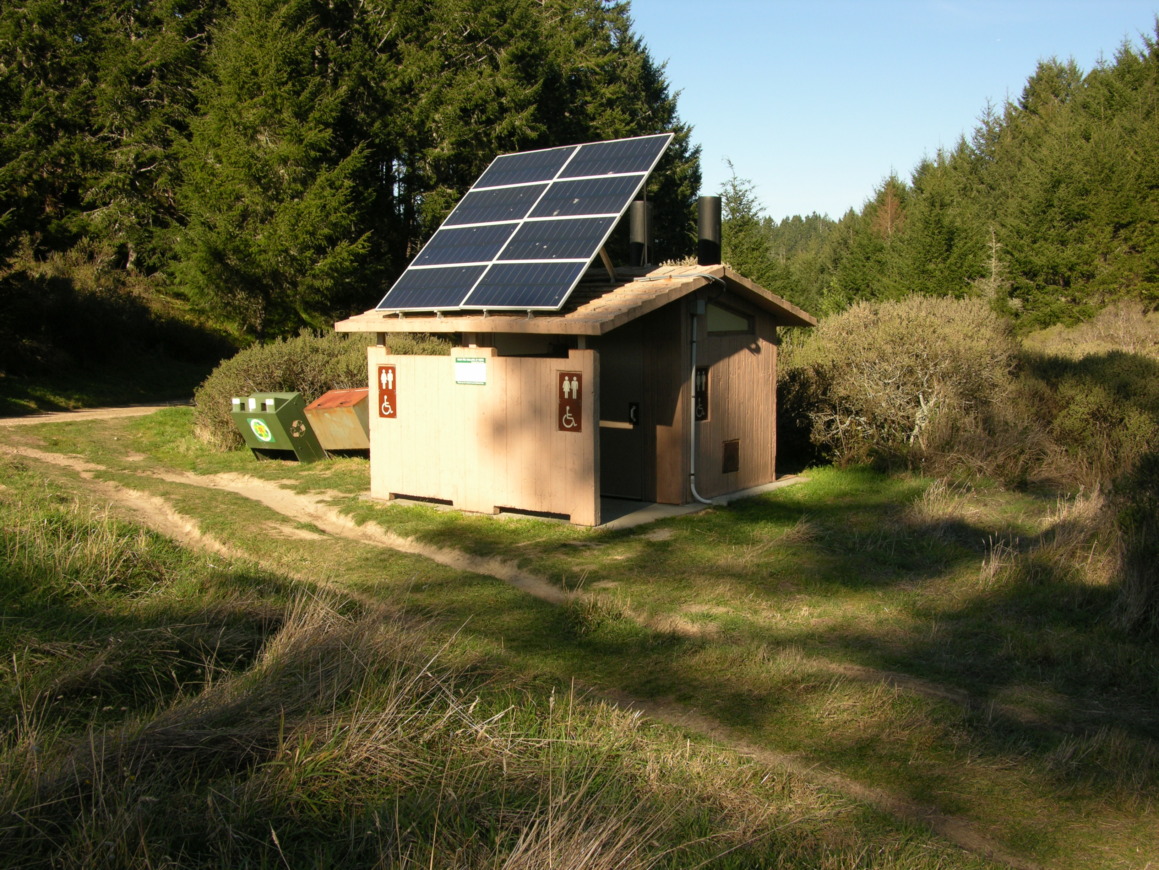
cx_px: 580
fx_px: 1172
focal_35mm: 35
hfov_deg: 52.6
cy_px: 435
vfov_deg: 40.7
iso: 50
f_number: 6.3
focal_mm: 8.9
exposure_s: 1/149
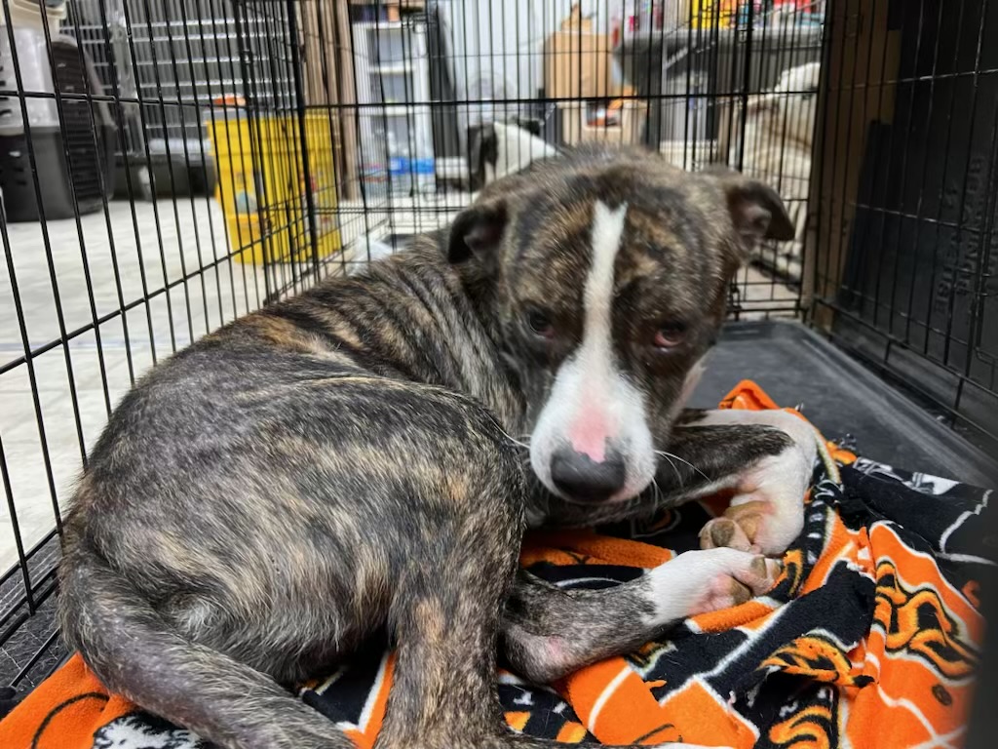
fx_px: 750
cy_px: 374
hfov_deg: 67.3
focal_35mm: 26
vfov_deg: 53.1
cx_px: 499
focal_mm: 5.7
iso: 320
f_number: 1.5
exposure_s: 1/60
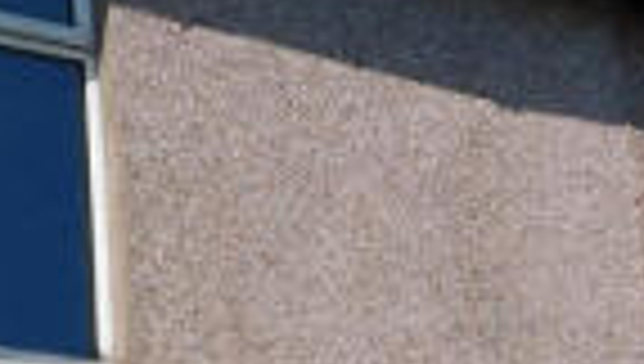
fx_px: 1745
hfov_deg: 20.8
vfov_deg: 11.2
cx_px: 218
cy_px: 636
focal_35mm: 102
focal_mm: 4
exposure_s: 1/640
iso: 125
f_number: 6
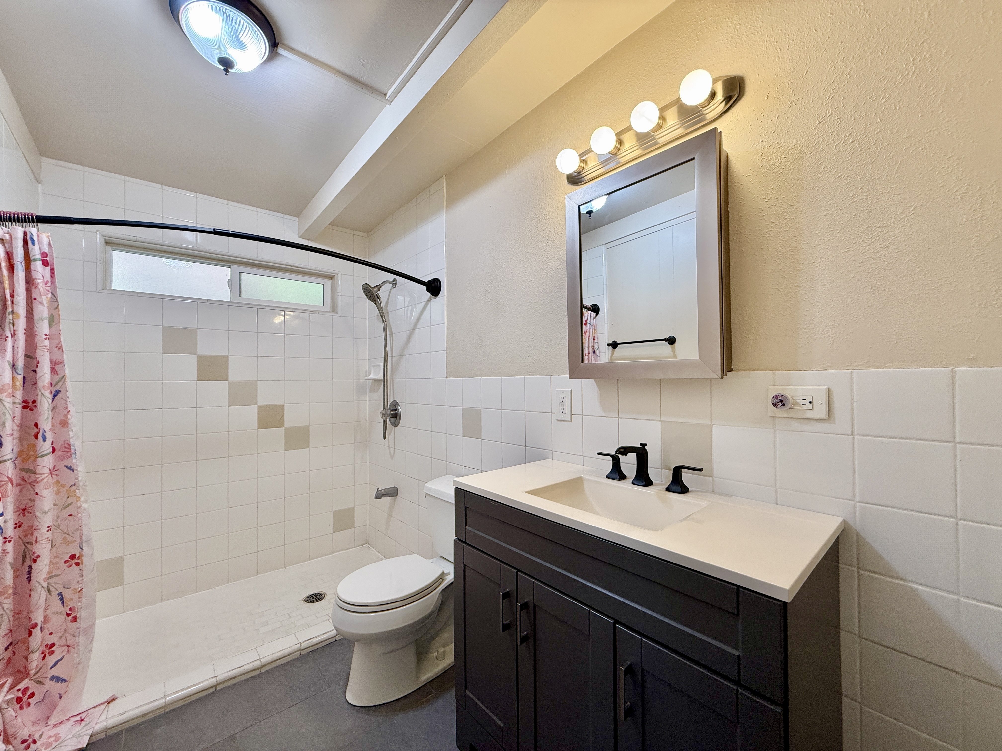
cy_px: 376
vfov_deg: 85.7
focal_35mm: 14
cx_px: 501
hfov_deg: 102.1
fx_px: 405
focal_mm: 2.22
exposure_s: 1/120
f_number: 2.2
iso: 125
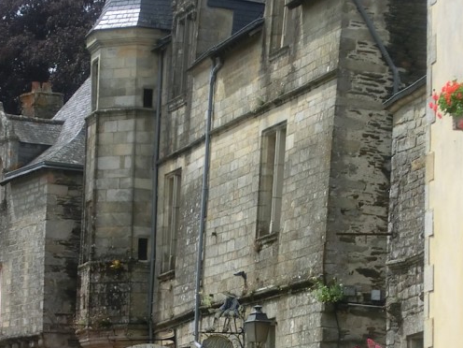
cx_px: 232
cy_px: 185
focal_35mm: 198
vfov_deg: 7.5
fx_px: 2648
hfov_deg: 10.0
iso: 80
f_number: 5.3
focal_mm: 17.06
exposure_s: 1/500
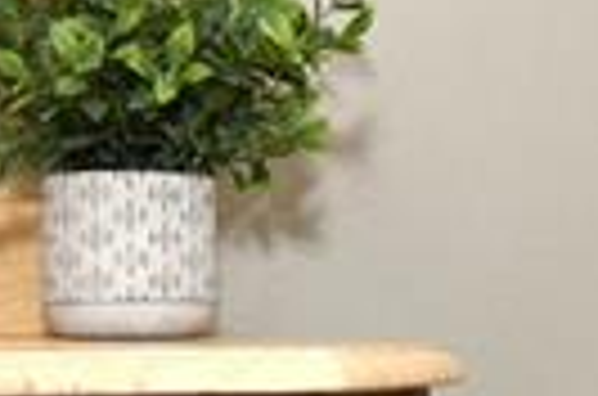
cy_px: 360
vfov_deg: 12.5
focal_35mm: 108
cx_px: 809
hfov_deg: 17.6
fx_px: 1790
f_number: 13
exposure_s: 1/160
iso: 1250
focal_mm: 14
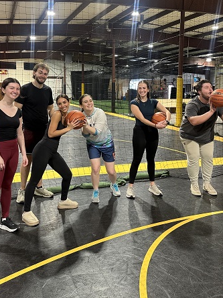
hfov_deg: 39.7
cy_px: 113
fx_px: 309
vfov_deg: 50.9
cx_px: 107
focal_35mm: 36
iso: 250
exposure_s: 1/60
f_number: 1.78
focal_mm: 6.86
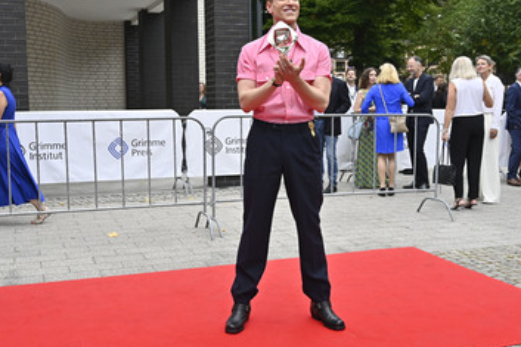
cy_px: 161
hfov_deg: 51.1
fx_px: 544
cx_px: 283
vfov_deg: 35.3
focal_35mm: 38
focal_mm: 29.5
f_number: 5.6
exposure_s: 1/500
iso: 2000
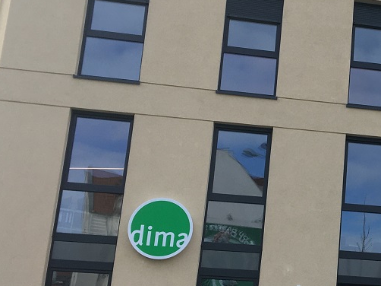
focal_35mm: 74
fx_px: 814
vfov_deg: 19.9
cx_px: 398
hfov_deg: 24.9
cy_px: 160
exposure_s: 1/513
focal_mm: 4.15
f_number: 2.2
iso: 25
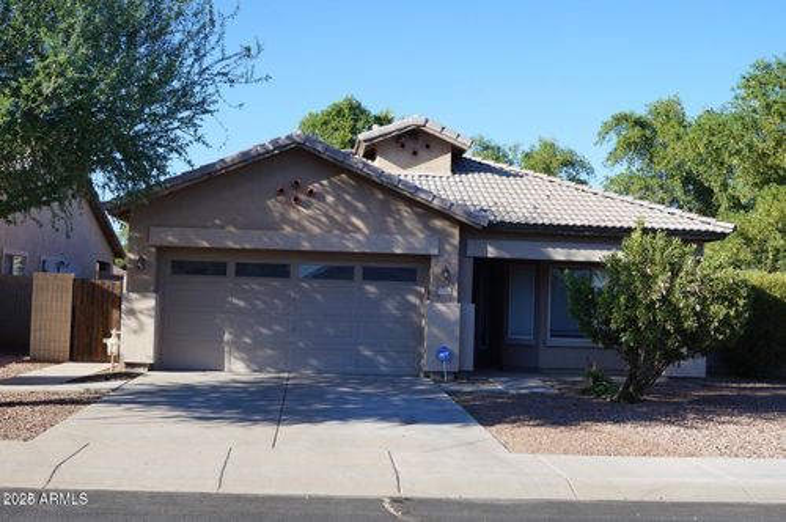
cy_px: 261
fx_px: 916
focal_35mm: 42
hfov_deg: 46.5
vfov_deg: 31.8
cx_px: 393
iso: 100
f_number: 11
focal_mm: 28
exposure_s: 1/100
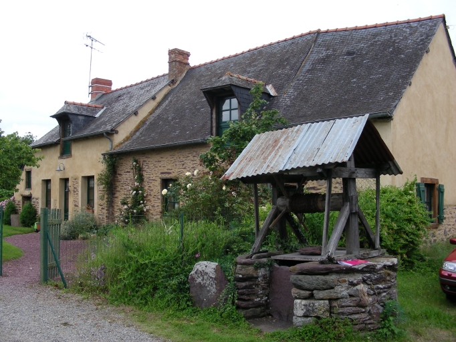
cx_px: 228
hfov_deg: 49.0
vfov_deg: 37.7
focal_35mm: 38
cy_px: 171
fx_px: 501
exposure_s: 1/219
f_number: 4
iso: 50
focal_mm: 6.3
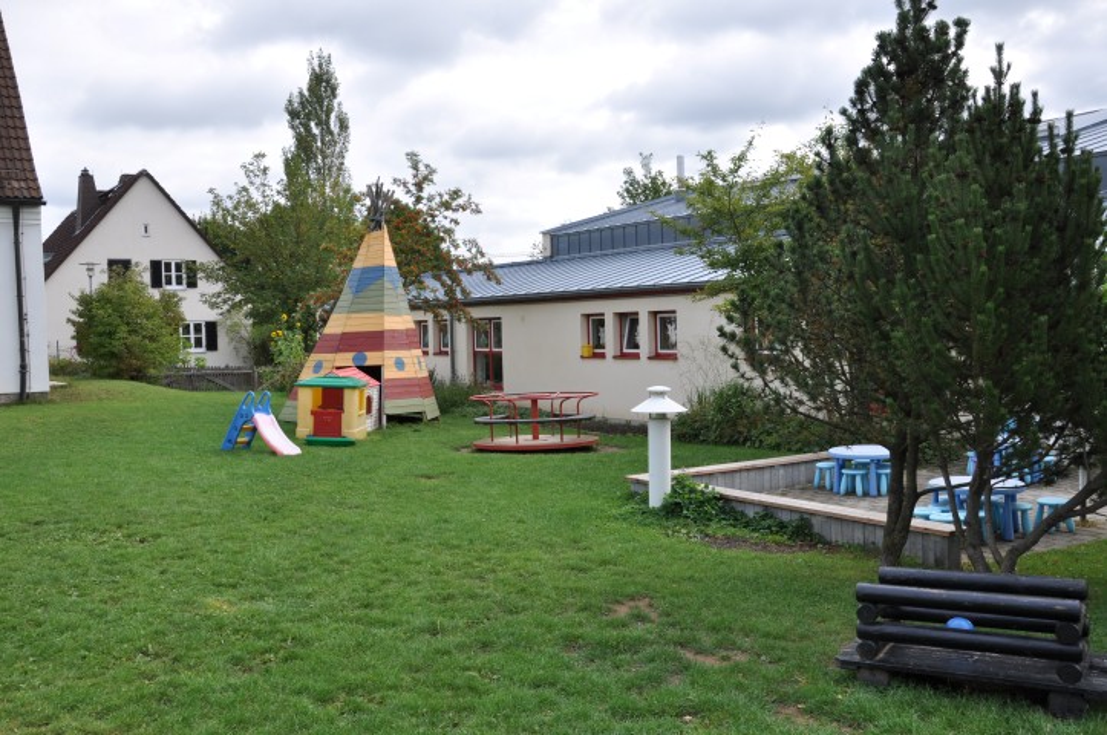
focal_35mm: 36
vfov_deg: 36.8
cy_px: 368
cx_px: 554
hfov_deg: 53.2
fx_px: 1106
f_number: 11
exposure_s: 1/125
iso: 200
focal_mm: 24
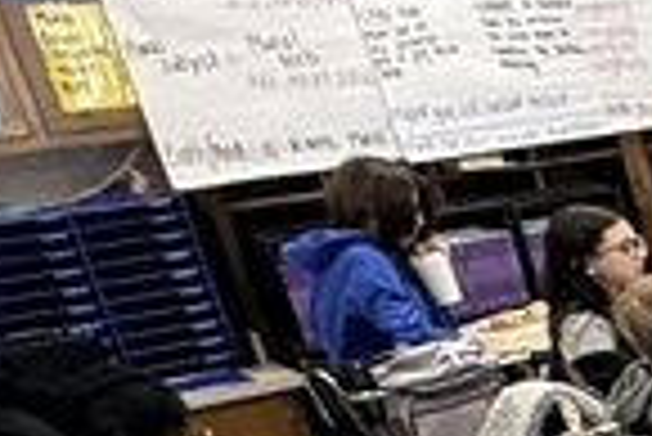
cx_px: 1655
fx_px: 1867
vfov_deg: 12.7
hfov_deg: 13.3
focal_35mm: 103
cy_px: 652
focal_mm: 2.22
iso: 400
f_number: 2.2
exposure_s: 1/60
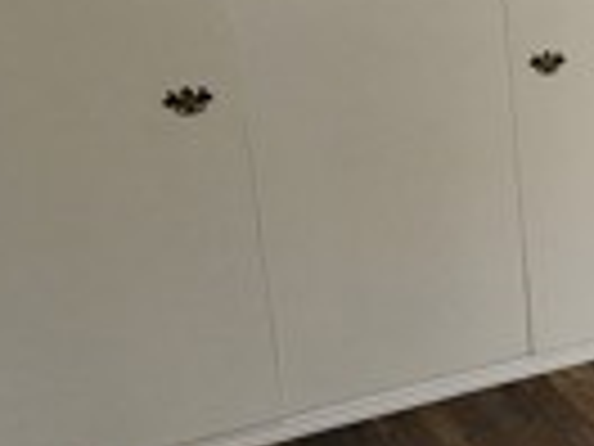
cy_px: 149
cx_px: 990
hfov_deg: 22.4
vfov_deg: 23.2
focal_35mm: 63
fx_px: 1081
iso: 50
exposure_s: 1/383
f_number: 2.2
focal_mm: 2.2
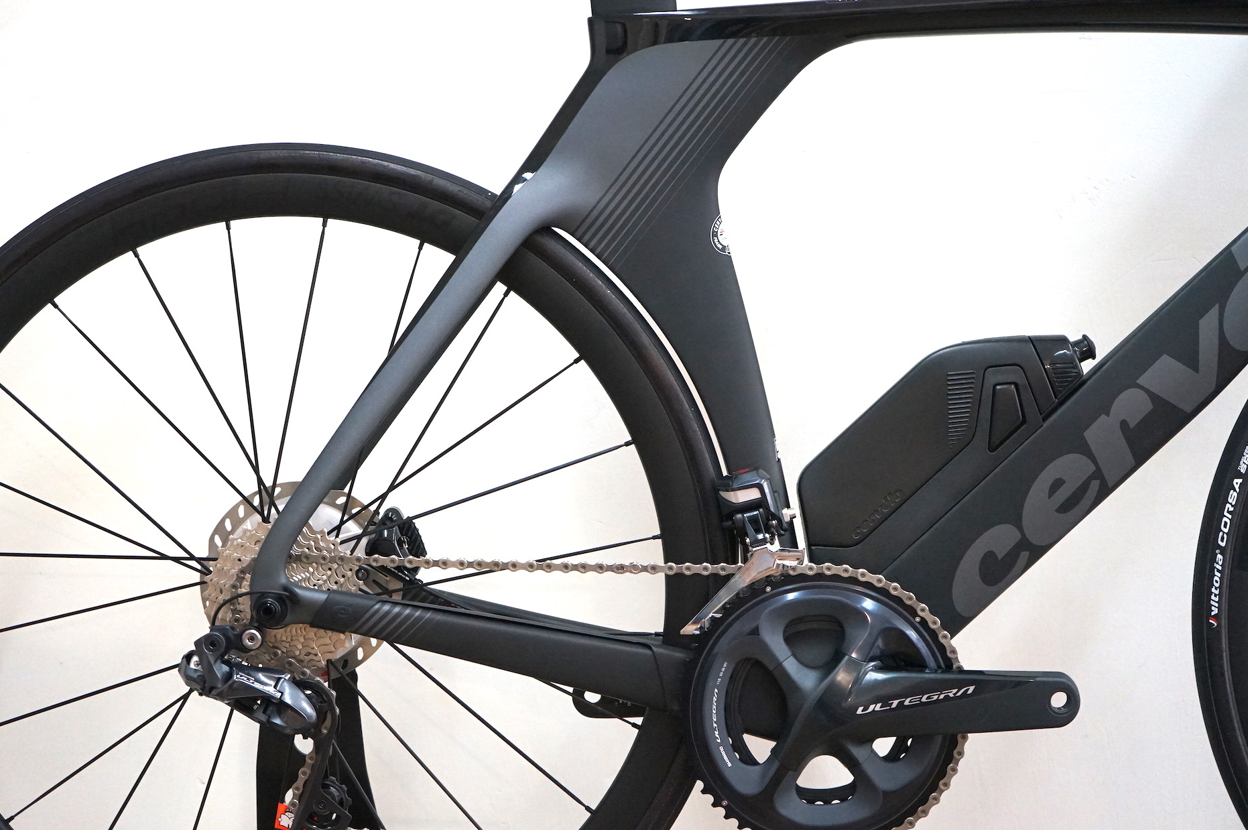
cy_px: 433
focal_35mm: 58
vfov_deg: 23.3
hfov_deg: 34.5
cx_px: 581
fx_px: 2009
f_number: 5
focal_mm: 54
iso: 2500
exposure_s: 1/160
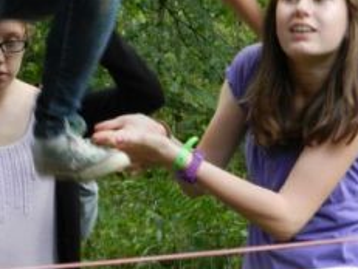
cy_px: 97
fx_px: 2041
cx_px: -8
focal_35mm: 197
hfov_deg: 9.9
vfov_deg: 7.6
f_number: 4.8
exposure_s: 1/25
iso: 250
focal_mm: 13.5
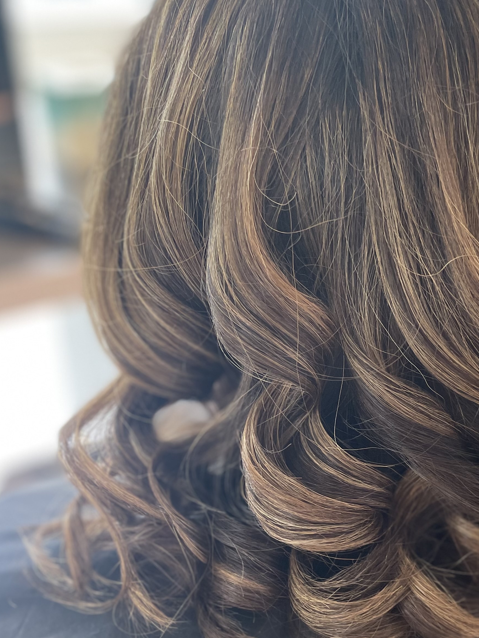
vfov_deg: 42.0
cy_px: 364
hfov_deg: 31.3
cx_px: 385
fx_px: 830
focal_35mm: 45
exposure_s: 1/60
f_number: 1.6
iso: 125
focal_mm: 4.2
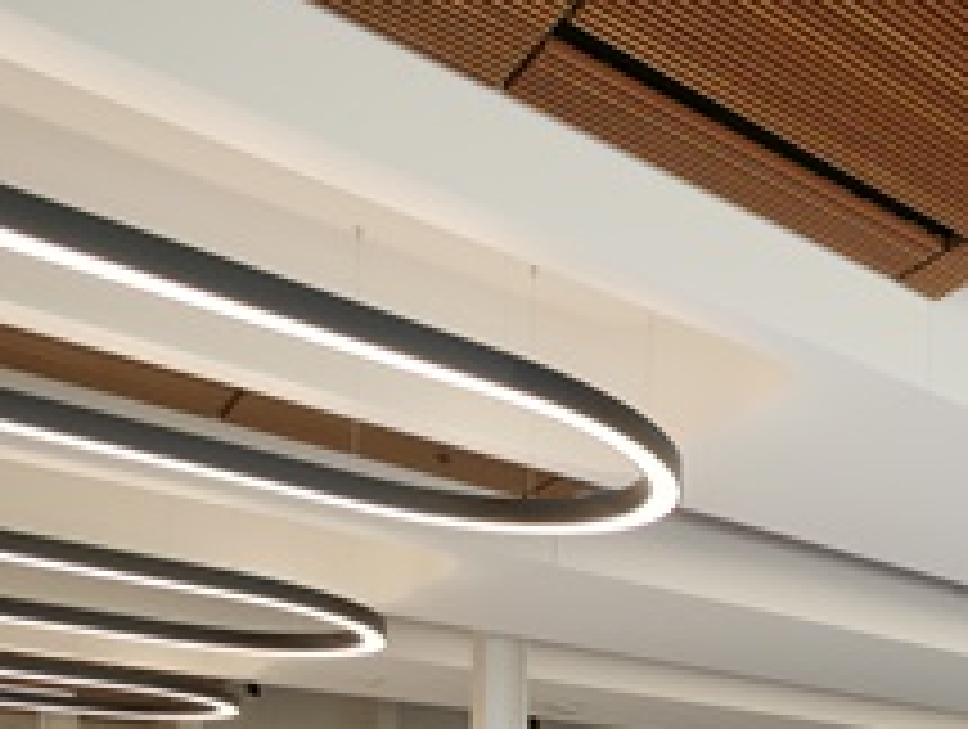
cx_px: 1243
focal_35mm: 39
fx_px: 1092
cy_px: 918
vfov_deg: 30.2
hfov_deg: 34.6
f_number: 4
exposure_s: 1/80
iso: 200
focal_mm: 7
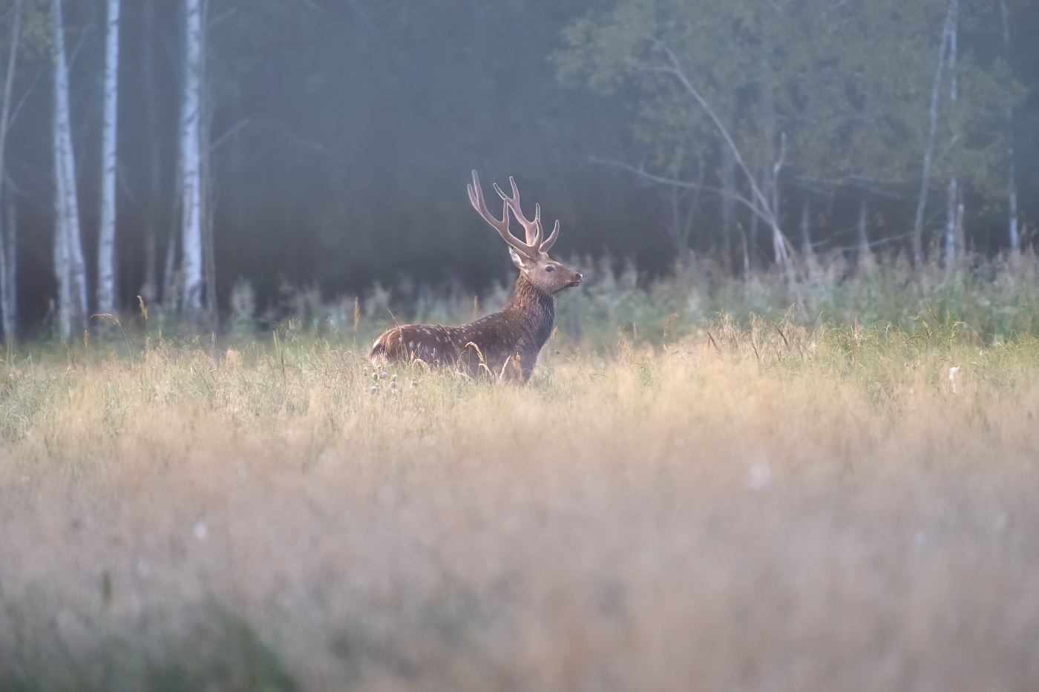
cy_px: 346
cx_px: 520
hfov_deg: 4.1
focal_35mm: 500
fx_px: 14428
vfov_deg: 2.7
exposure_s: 1/400
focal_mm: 500
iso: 2000
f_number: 5.6
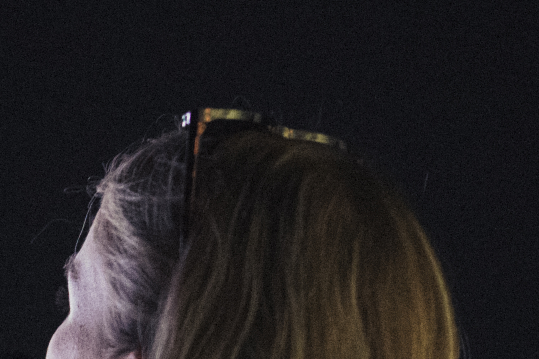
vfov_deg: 8.4
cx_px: -145
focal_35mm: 161
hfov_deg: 12.4
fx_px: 2410
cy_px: 427
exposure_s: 1/80
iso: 6400
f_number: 2
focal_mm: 40
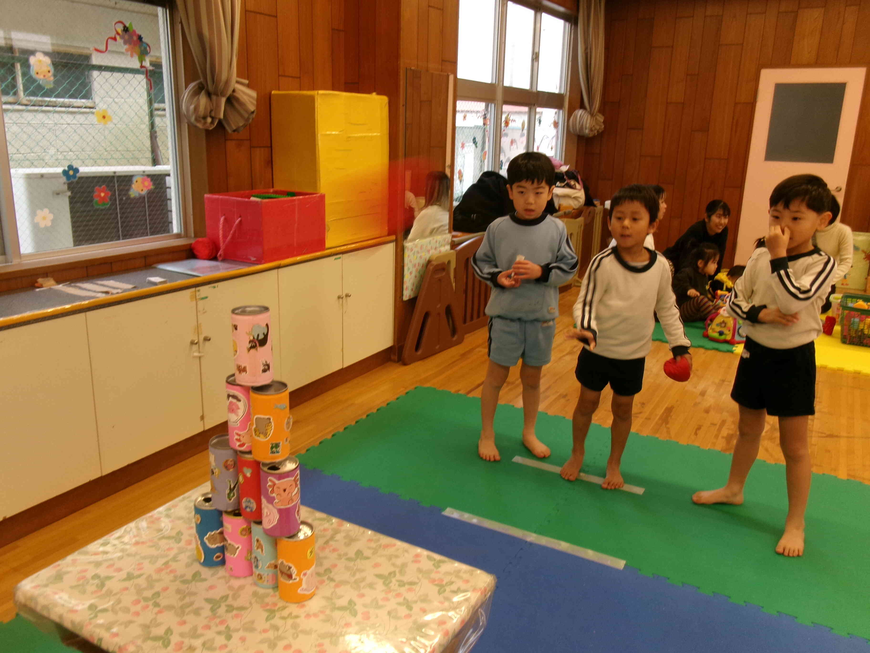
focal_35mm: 28
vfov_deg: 49.7
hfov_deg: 63.4
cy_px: 326
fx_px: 704
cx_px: 435
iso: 102
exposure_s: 1/34
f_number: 3.9
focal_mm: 5.1
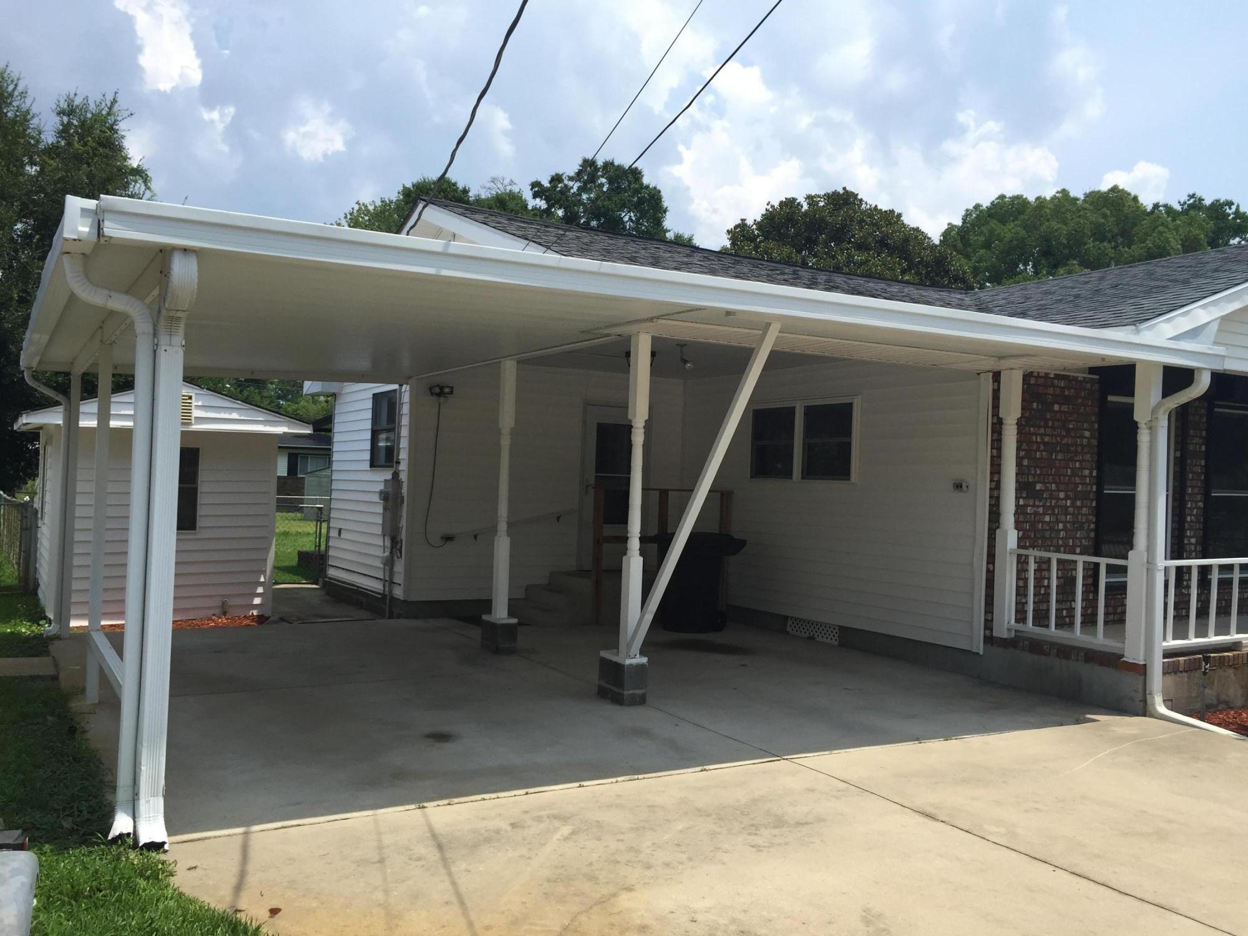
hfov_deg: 61.7
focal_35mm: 29
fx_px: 1046
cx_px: 624
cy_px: 468
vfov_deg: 48.2
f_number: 2.2
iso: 32
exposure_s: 1/2198
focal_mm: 4.15
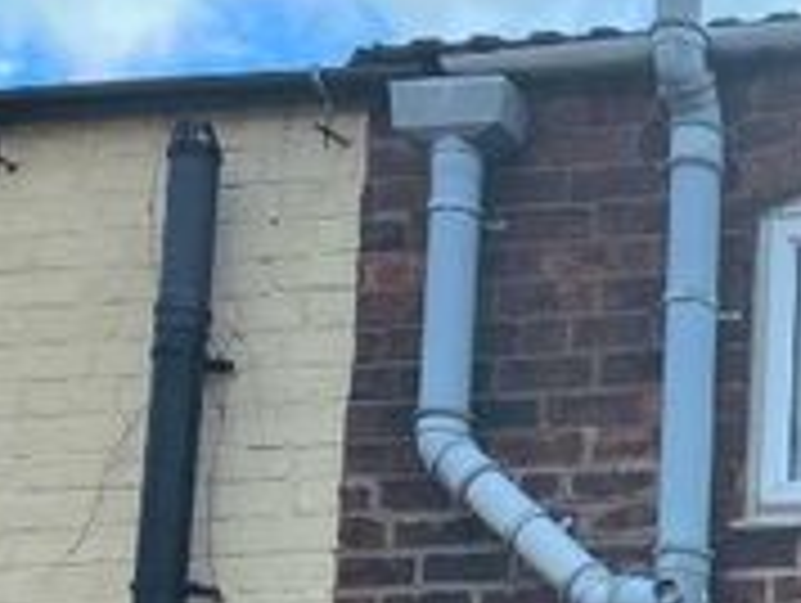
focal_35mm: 102
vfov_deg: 13.8
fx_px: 2363
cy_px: 871
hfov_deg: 15.8
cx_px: 1534
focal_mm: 4.25
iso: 32
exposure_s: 1/2141
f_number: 1.8
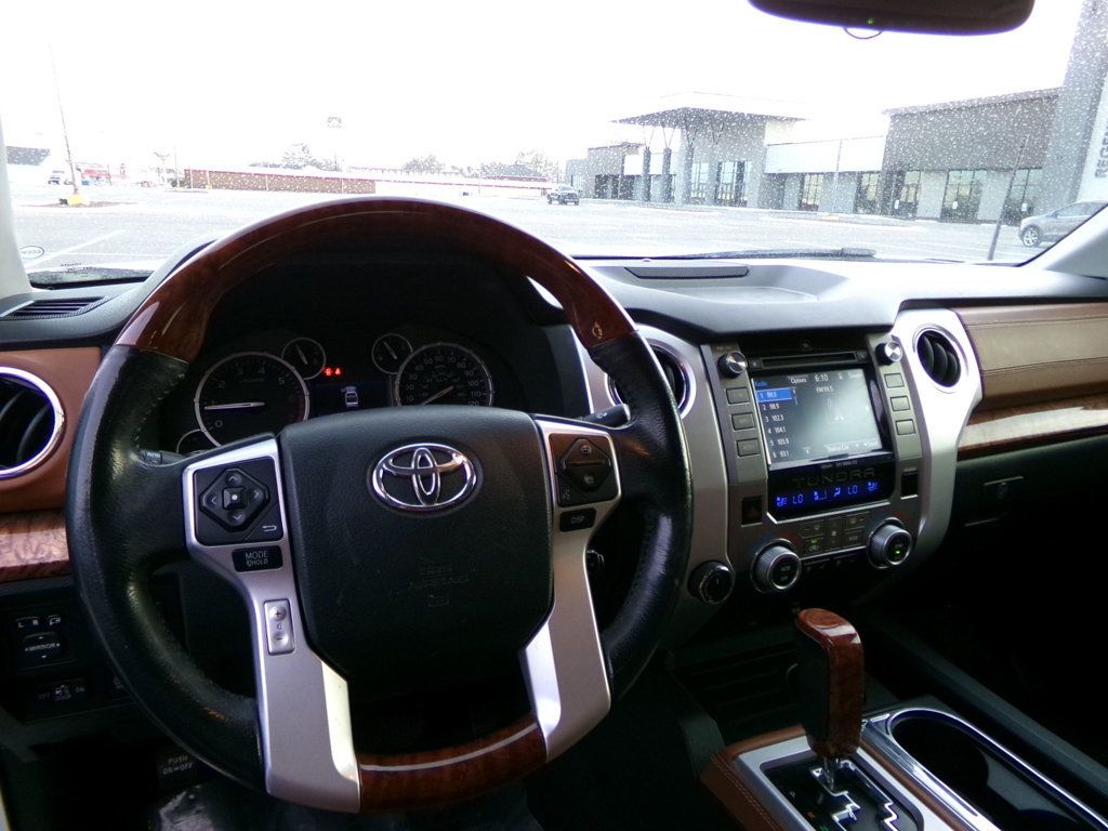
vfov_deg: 56.8
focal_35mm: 24
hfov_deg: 71.6
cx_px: 554
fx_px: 768
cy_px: 416
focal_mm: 4.3
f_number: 3.7
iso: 312
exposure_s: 1/60
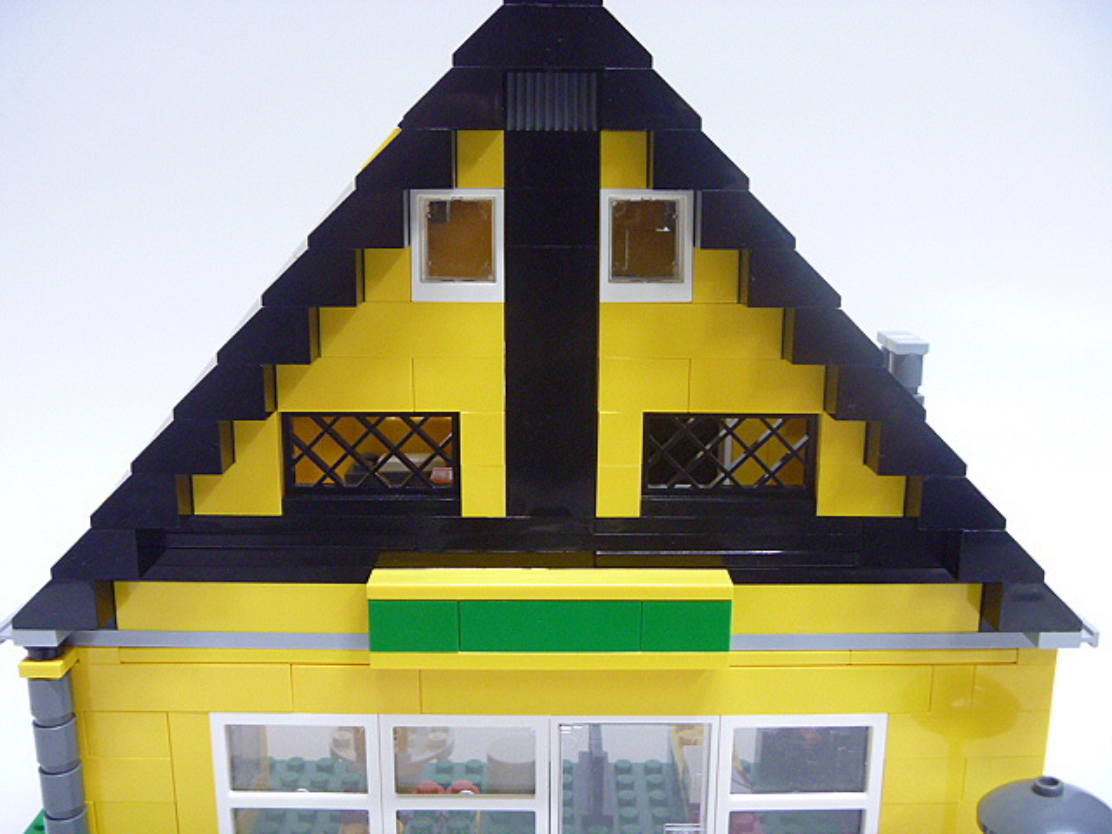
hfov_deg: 52.6
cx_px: 556
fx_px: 1124
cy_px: 417
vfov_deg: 40.7
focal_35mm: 35
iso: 400
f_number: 3.5
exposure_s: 1/8
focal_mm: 6.3
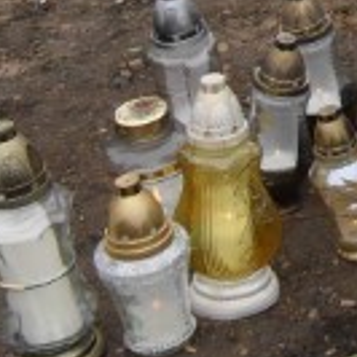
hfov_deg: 10.3
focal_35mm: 149
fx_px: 1739
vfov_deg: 11.2
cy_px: -204
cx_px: 840
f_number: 3.2
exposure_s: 1/350
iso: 100
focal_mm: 6.3
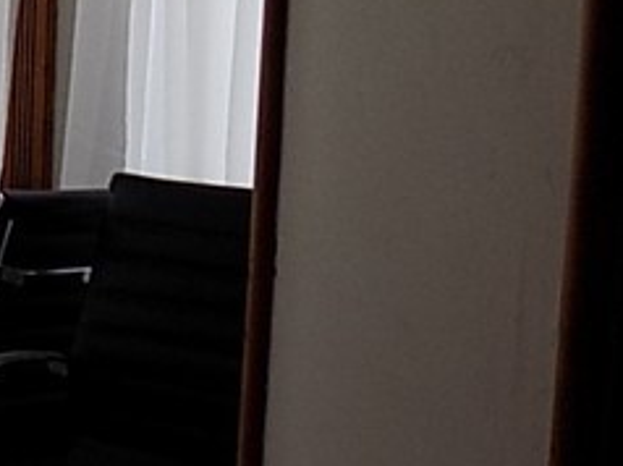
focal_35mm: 99
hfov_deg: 17.3
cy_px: 134
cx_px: -393
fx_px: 1780
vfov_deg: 14.9
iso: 80
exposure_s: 1/80
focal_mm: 4
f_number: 3.1
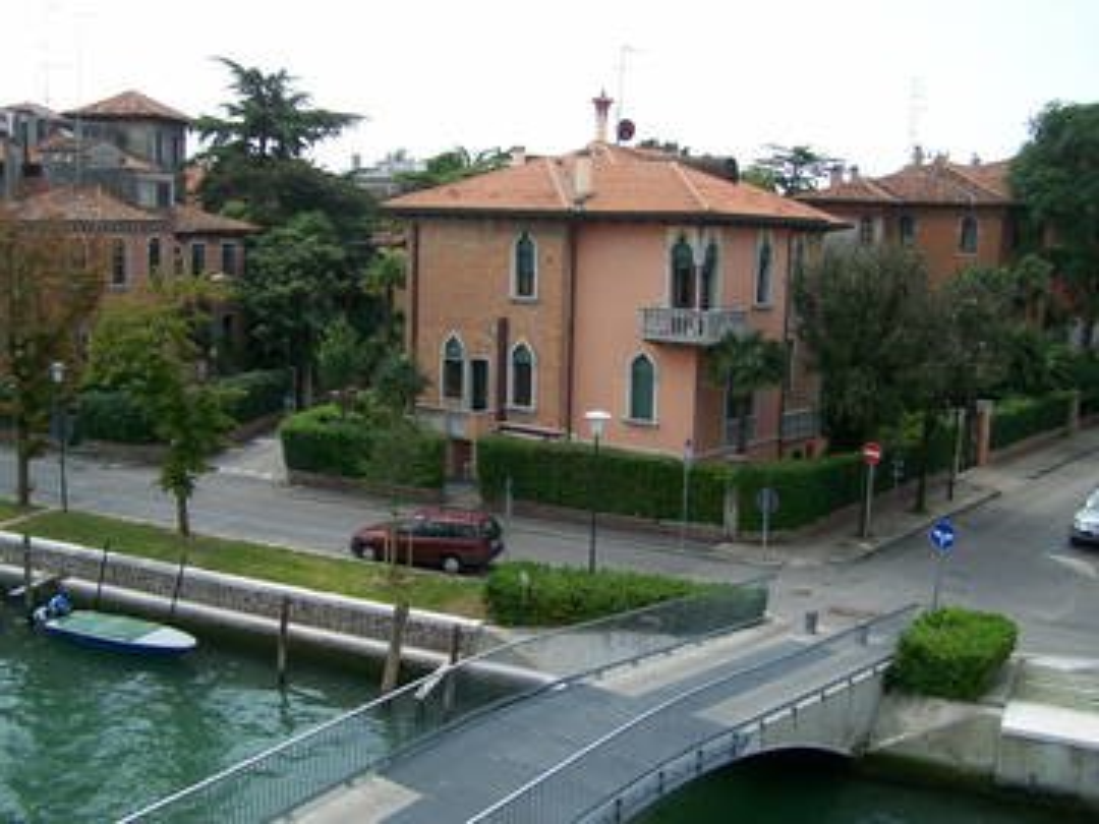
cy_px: 412
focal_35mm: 38
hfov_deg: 49.0
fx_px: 1206
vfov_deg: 37.7
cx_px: 550
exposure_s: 1/640
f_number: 4
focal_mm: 6.3
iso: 80
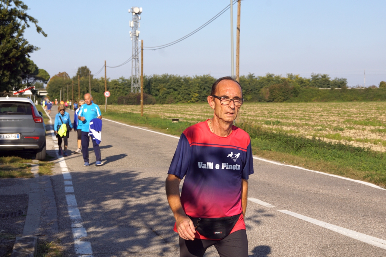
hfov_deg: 24.6
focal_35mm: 82
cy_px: 128
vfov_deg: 16.5
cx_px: 193
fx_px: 884
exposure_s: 1/250
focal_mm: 55
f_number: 10
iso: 100
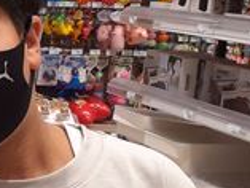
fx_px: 744
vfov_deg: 14.4
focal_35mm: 103
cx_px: -132
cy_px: 118
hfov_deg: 17.1
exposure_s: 1/50
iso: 50
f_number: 1.9
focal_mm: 3.6
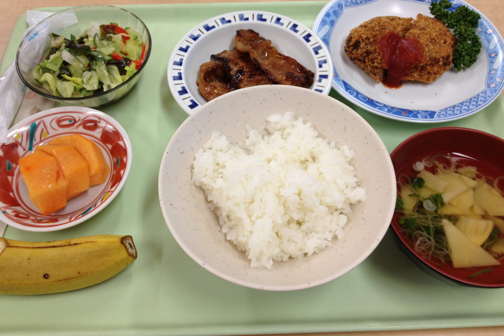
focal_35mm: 37
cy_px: 152
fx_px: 518
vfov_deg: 35.9
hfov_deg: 51.9
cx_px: 256
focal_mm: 4.28
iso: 80
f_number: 2.4
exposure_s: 1/60
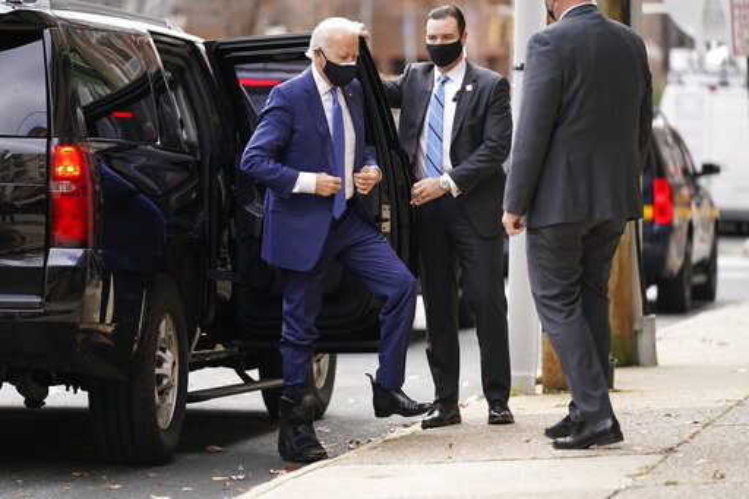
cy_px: 250
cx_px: 374
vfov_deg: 7.5
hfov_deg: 11.3
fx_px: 3785
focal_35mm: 182
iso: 640
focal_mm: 182
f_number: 2.8
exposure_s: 1/1250
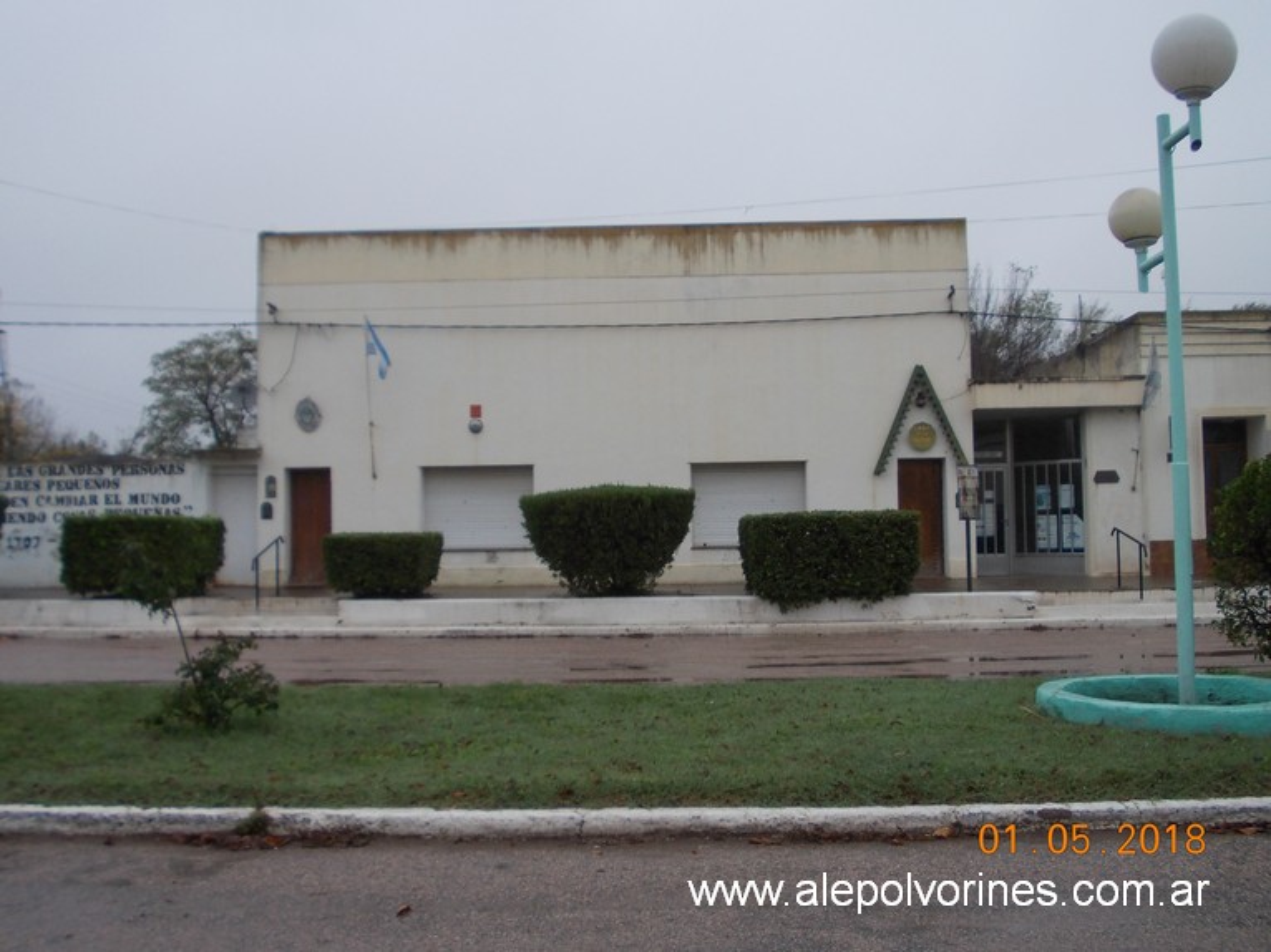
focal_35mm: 38
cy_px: 476
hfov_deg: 49.0
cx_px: 636
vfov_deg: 37.7
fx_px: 1395
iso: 80
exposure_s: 1/250
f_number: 3.1
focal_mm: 5.3
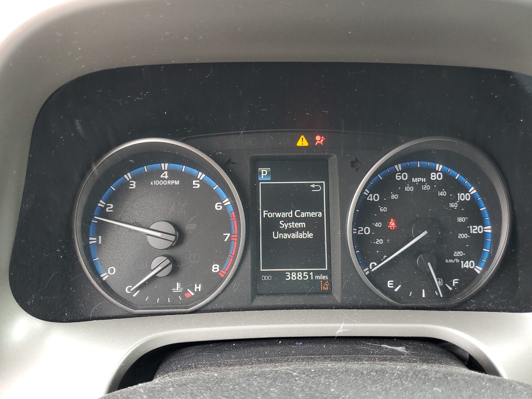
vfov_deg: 51.4
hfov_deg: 65.3
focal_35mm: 27
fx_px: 415
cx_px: 262
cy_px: 195
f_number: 1.5
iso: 62
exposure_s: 1/60.2
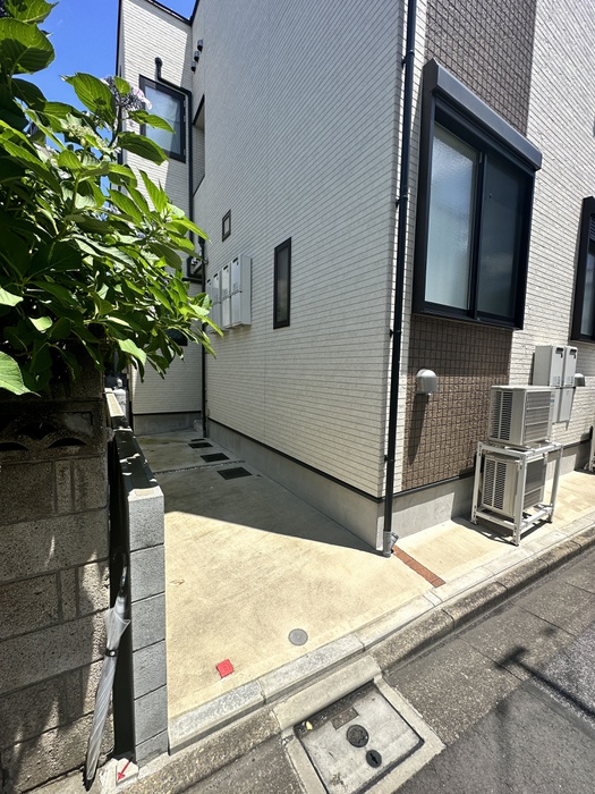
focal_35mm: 14
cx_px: 298
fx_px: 321
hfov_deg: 85.7
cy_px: 397
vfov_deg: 102.1
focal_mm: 2.22
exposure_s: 1/1103
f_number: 2.2
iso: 40
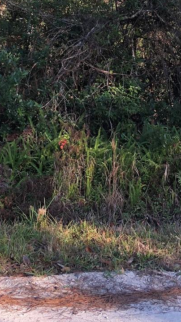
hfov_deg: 17.7
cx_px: 123
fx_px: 580
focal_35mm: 68
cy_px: 71
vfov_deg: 30.3
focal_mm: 3.99
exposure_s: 1/126
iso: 20
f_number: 1.8
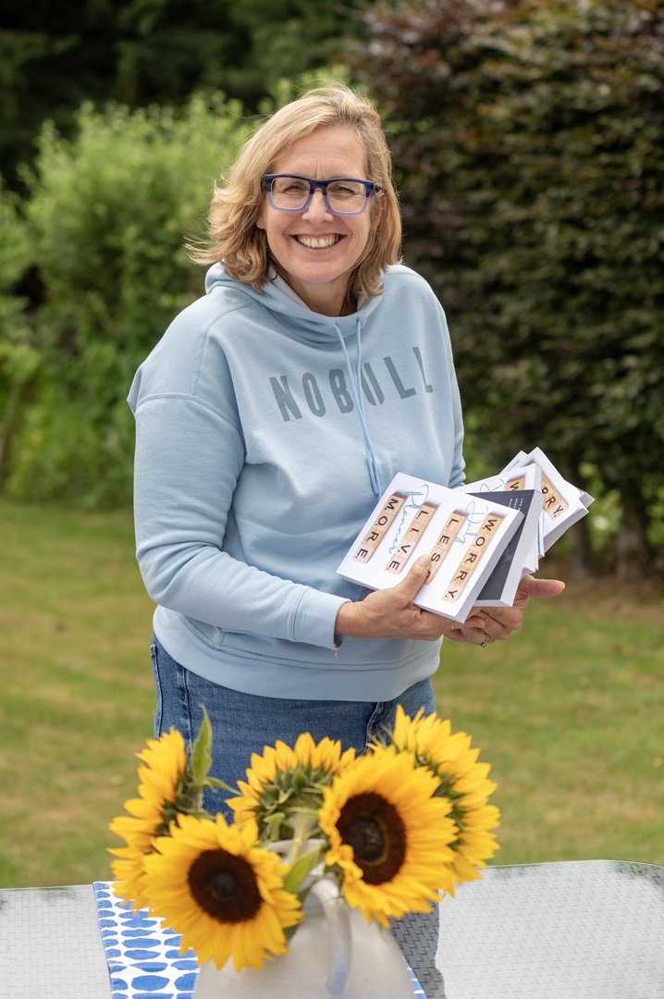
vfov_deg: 24.8
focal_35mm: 82
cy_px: 500
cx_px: 332
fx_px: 2273
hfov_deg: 16.6
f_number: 4
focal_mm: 82
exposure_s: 1/2500
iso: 800
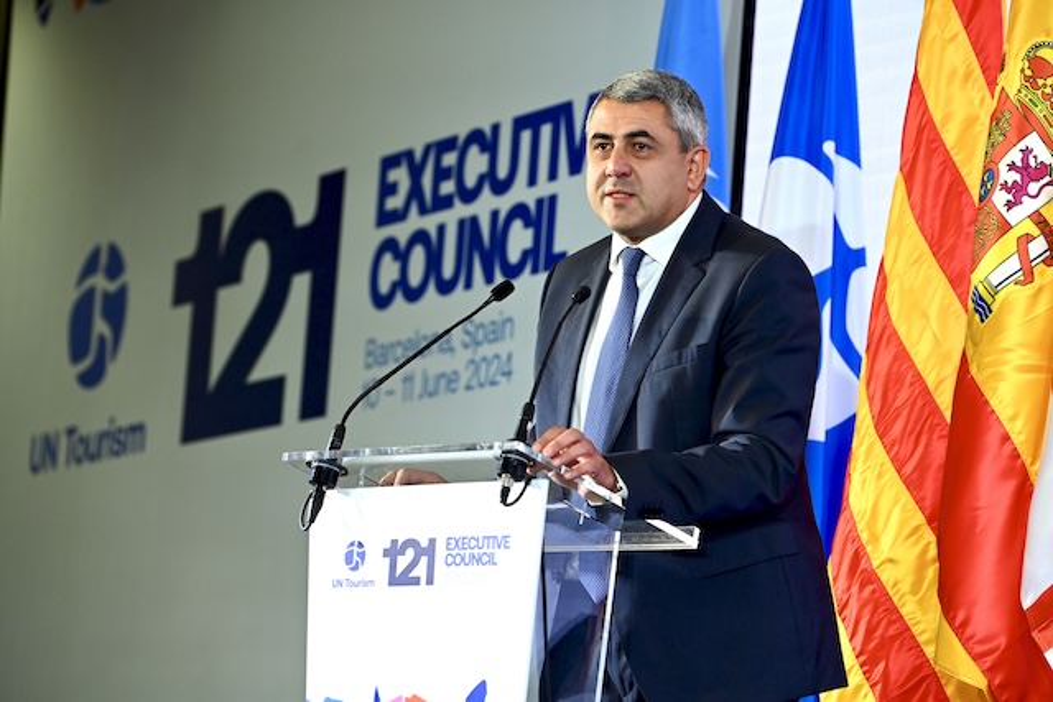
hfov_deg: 15.2
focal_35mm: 135
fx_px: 3949
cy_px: 351
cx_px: 526
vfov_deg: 10.2
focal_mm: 135
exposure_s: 1/250
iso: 1600
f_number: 4
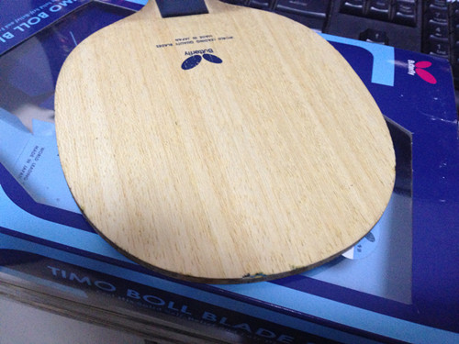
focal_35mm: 33
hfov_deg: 55.4
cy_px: 172
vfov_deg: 42.9
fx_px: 438
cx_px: 230
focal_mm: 4.13
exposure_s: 1/15
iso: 500
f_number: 2.4
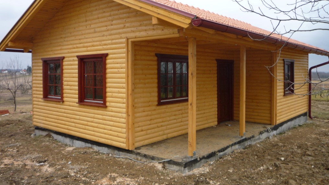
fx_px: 288
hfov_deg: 59.5
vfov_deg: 35.6
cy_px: 79
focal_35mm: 33
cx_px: 166
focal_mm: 5.2
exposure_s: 1/125
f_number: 4
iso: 100
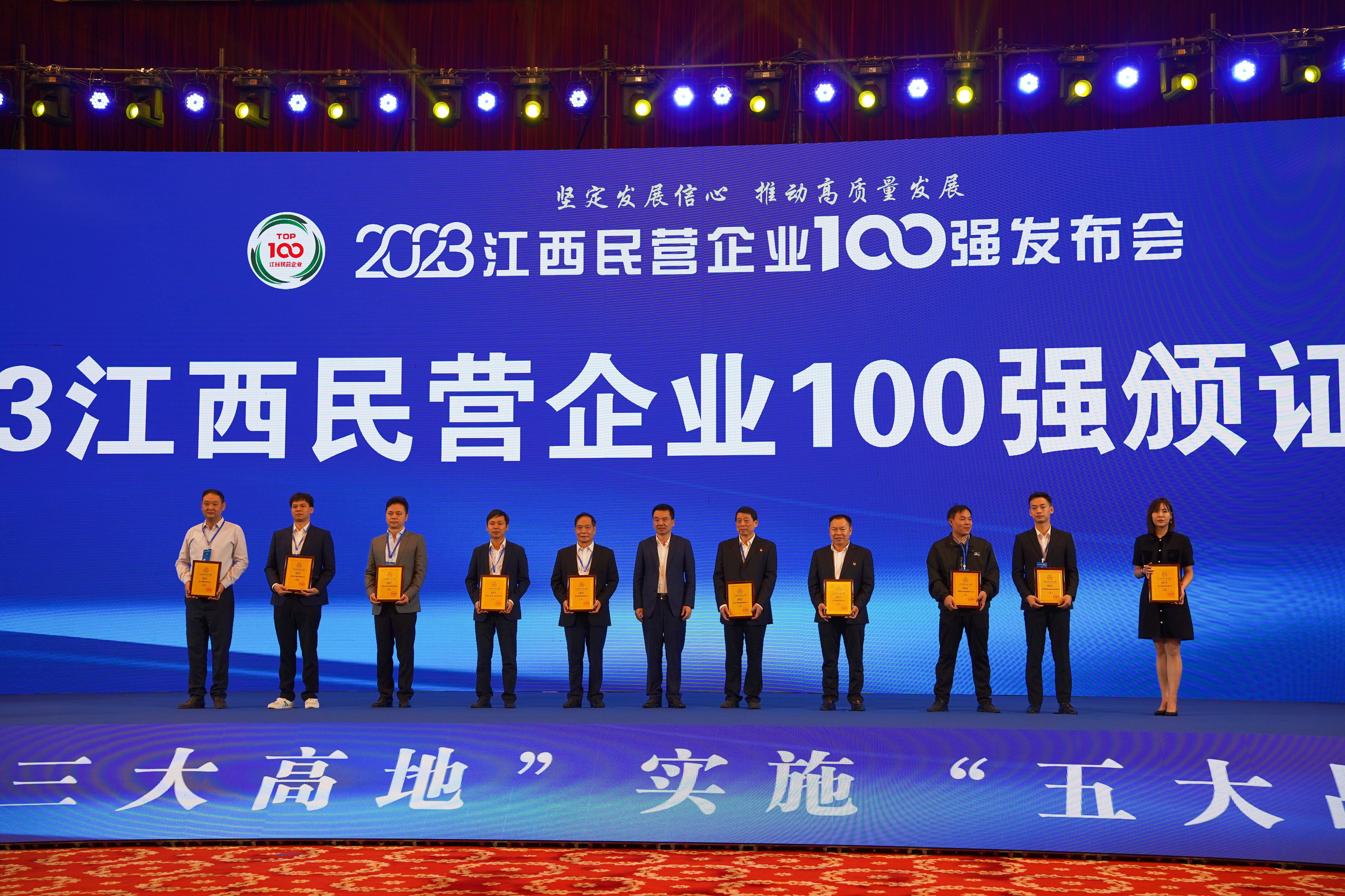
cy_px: 448
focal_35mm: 49
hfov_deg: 40.3
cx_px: 672
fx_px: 1834
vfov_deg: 27.5
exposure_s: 1/160
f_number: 4
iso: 320
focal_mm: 49.1
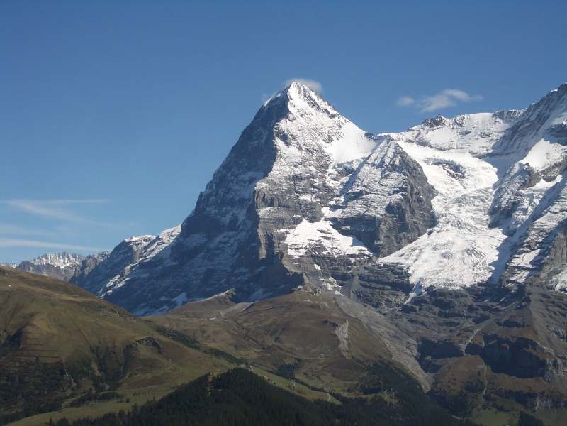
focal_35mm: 74
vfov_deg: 19.9
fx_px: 1212
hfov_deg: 26.3
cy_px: 213
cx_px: 284
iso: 80
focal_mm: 12.2
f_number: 6.2
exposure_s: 1/320
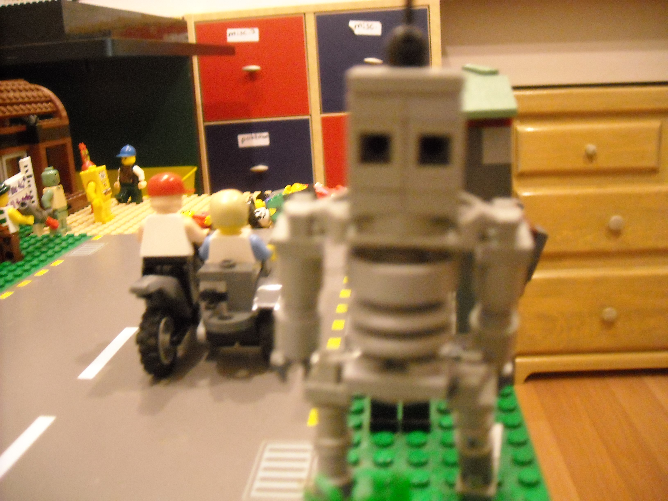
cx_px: 334
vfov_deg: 40.7
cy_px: 250
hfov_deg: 52.6
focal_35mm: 35
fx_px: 675
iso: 800
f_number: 2.8
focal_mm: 5.7
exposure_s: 1/15
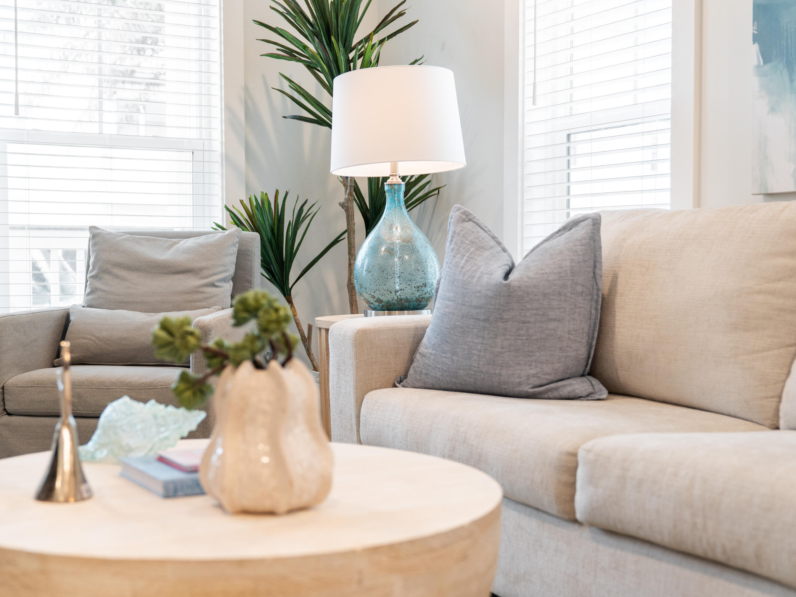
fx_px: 1081
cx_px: 353
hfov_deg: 40.4
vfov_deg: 30.9
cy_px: 298
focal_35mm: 47
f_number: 2.8
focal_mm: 43
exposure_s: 1/125
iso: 320
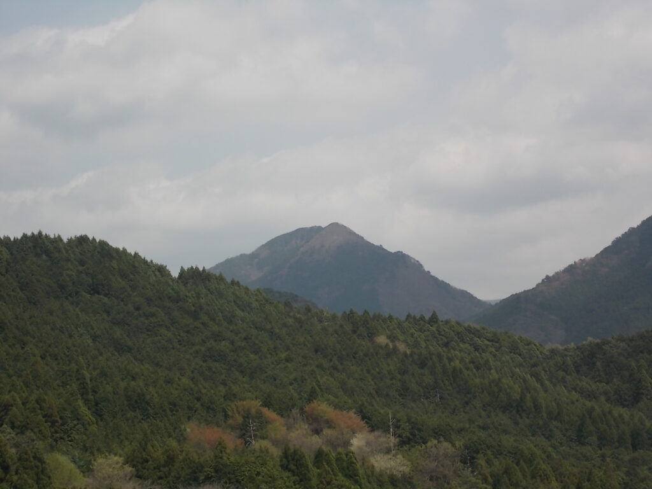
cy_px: 244
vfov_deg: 17.2
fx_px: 1620
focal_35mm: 86
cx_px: 326
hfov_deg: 22.8
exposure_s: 1/400
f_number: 6.3
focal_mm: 15.4
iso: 80
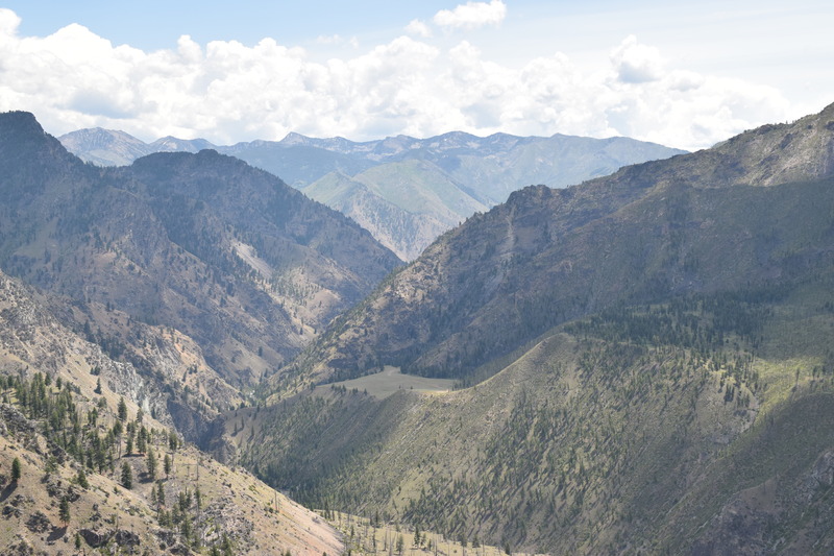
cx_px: 417
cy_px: 278
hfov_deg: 42.3
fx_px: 1077
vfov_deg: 28.9
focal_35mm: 46
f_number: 10
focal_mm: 31
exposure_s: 1/1000
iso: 640
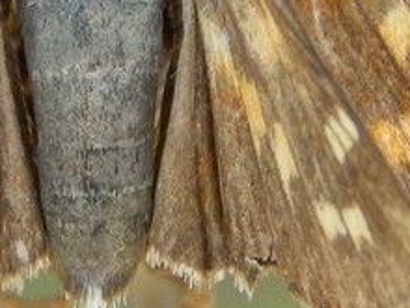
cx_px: 112
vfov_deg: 3.5
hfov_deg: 4.7
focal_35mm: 419
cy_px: -125
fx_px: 4963
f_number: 4.6
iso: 400
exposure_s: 1/250
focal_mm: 20.5
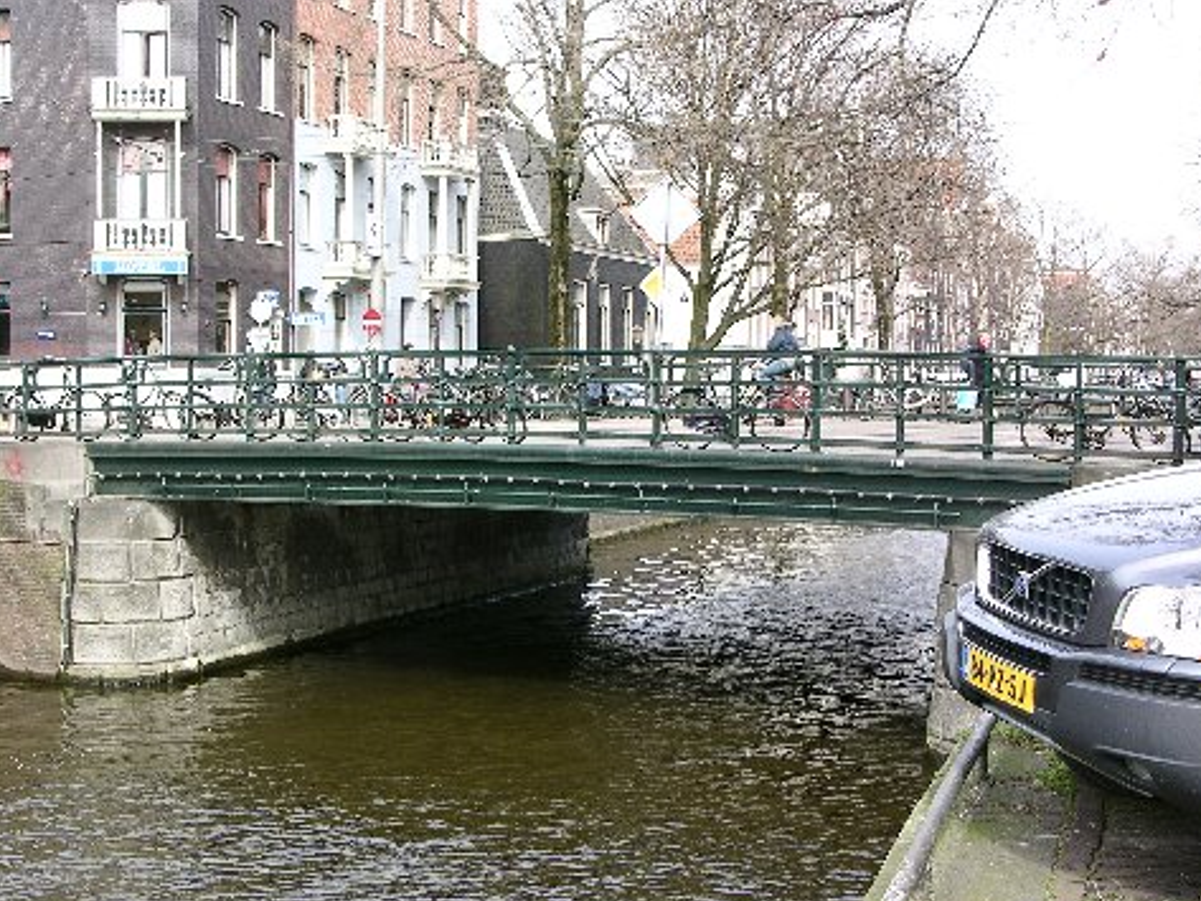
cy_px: 475
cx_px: 562
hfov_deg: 31.2
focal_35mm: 62
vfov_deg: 23.7
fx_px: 2152
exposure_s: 1/57.8
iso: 50
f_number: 5.4
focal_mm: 12.7
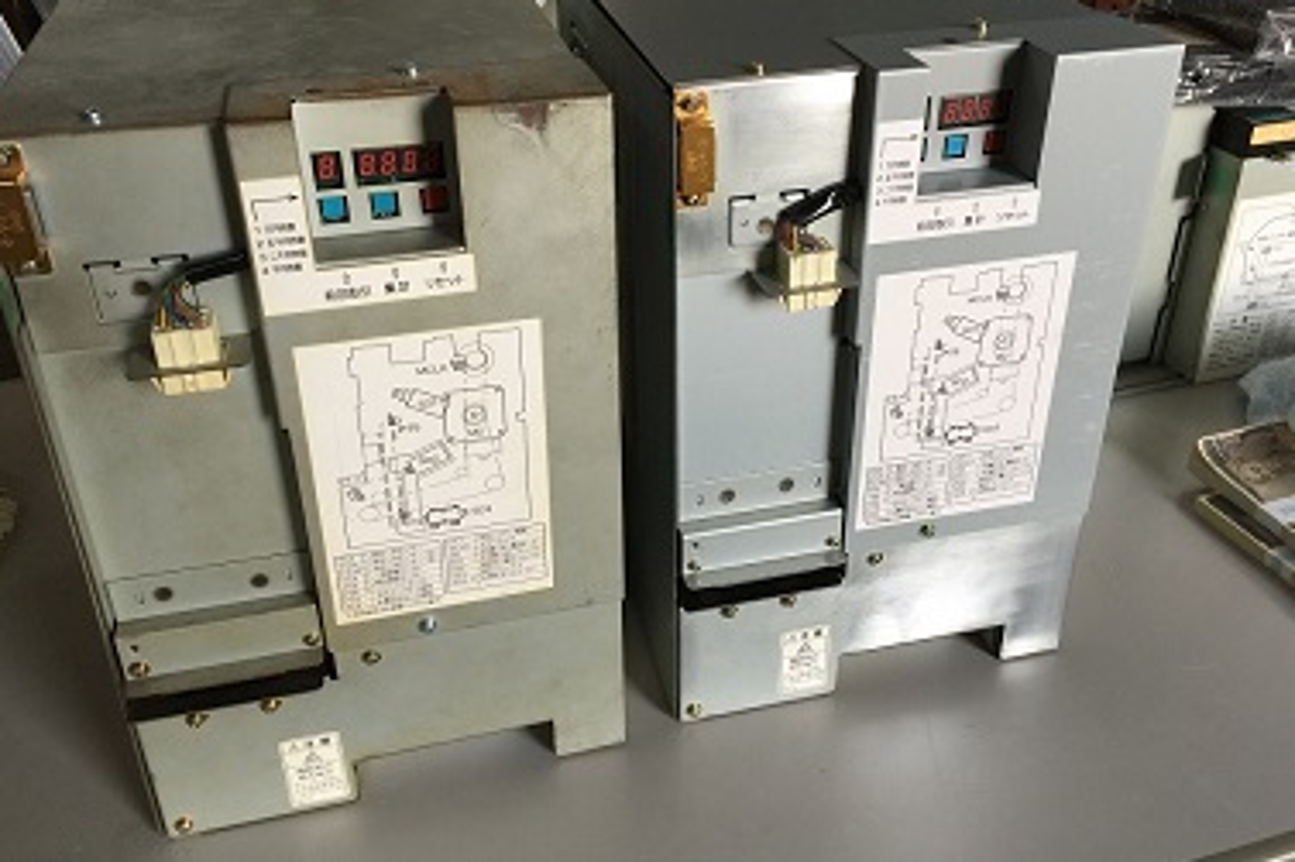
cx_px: 660
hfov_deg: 58.7
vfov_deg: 40.9
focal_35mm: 32
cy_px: 354
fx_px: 1151
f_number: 2.2
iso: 32
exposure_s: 1/40
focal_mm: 4.15
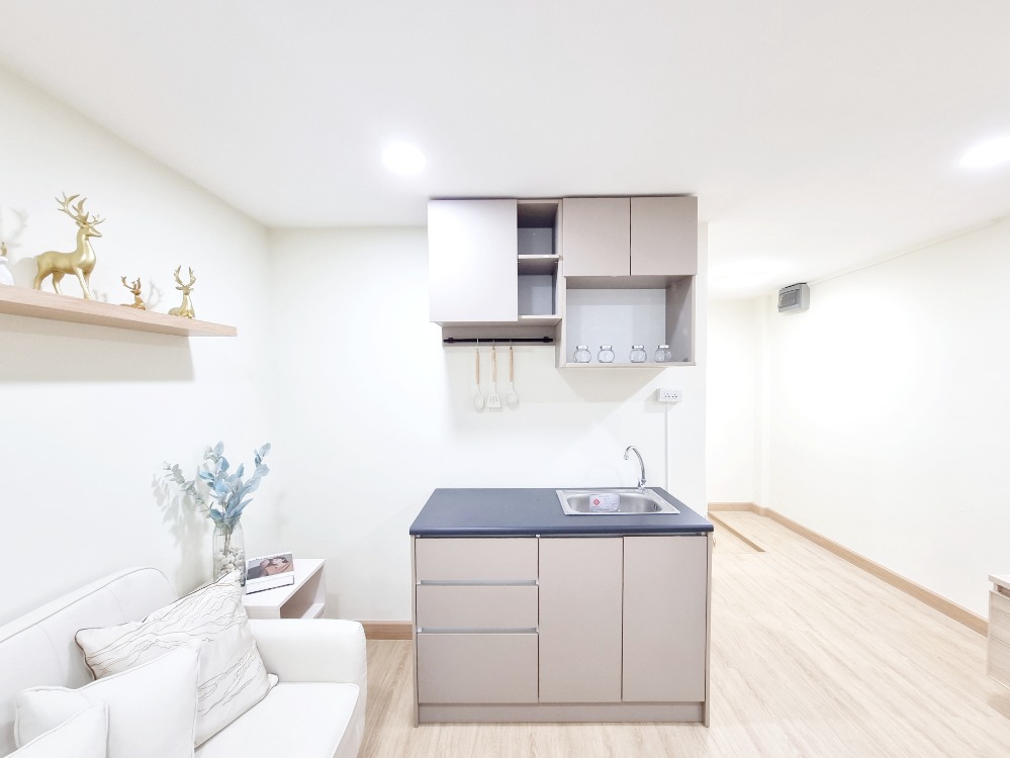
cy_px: 379
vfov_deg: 90.0
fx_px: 379
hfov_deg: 106.2
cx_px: 505
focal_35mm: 13
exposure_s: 1/50
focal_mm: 2.2
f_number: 2.2
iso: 125
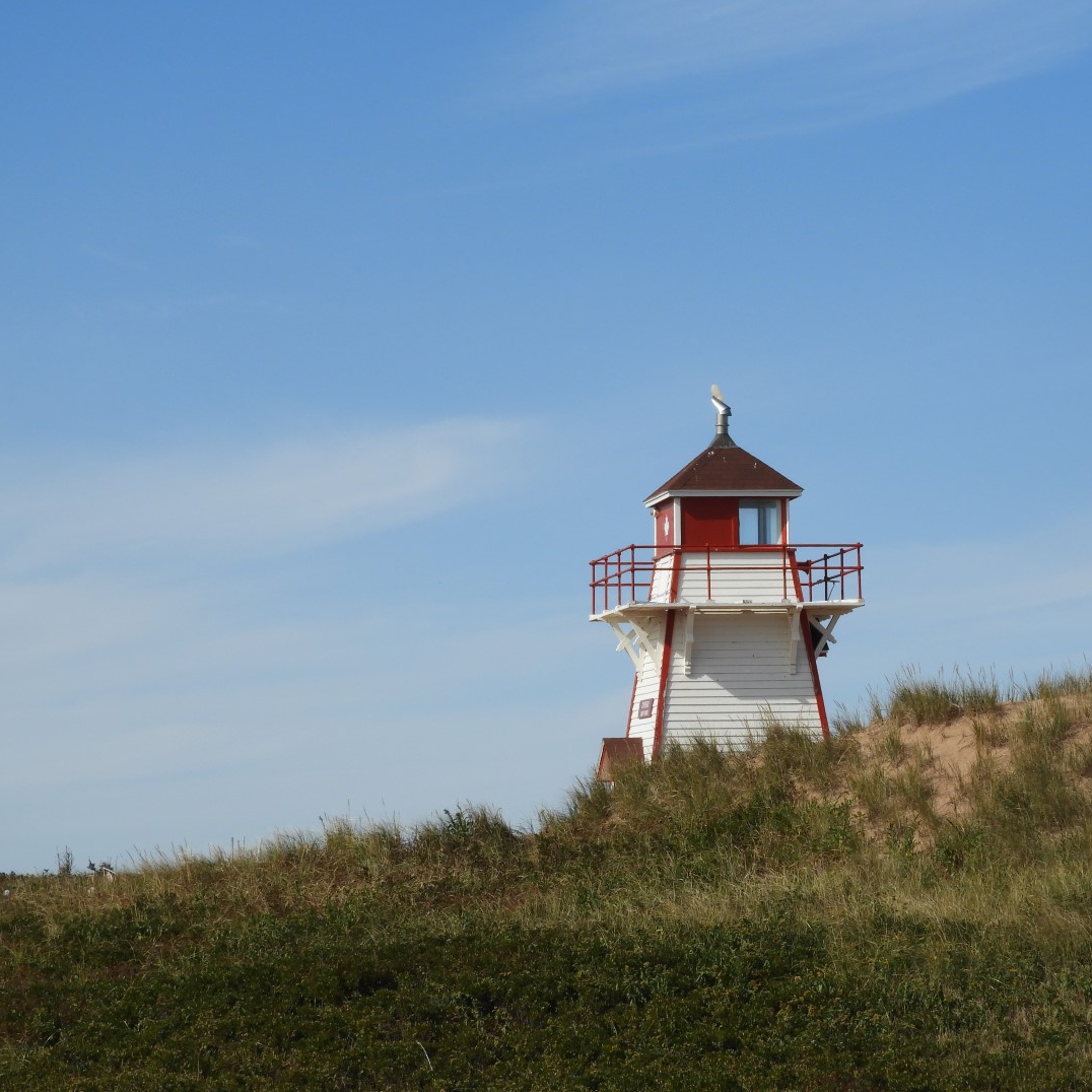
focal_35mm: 136
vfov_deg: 12.8
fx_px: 4854
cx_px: 703
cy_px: 545
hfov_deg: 12.8
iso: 100
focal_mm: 20.6
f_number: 5
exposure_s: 1/1000
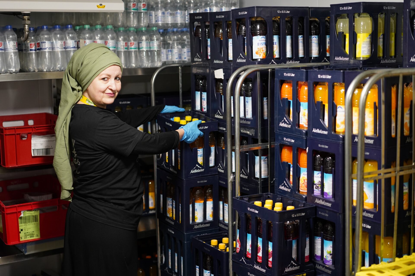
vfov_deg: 24.6
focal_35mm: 55
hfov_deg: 36.2
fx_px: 634
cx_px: 208
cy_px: 138
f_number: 2.5
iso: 2000
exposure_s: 1/60
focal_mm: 55
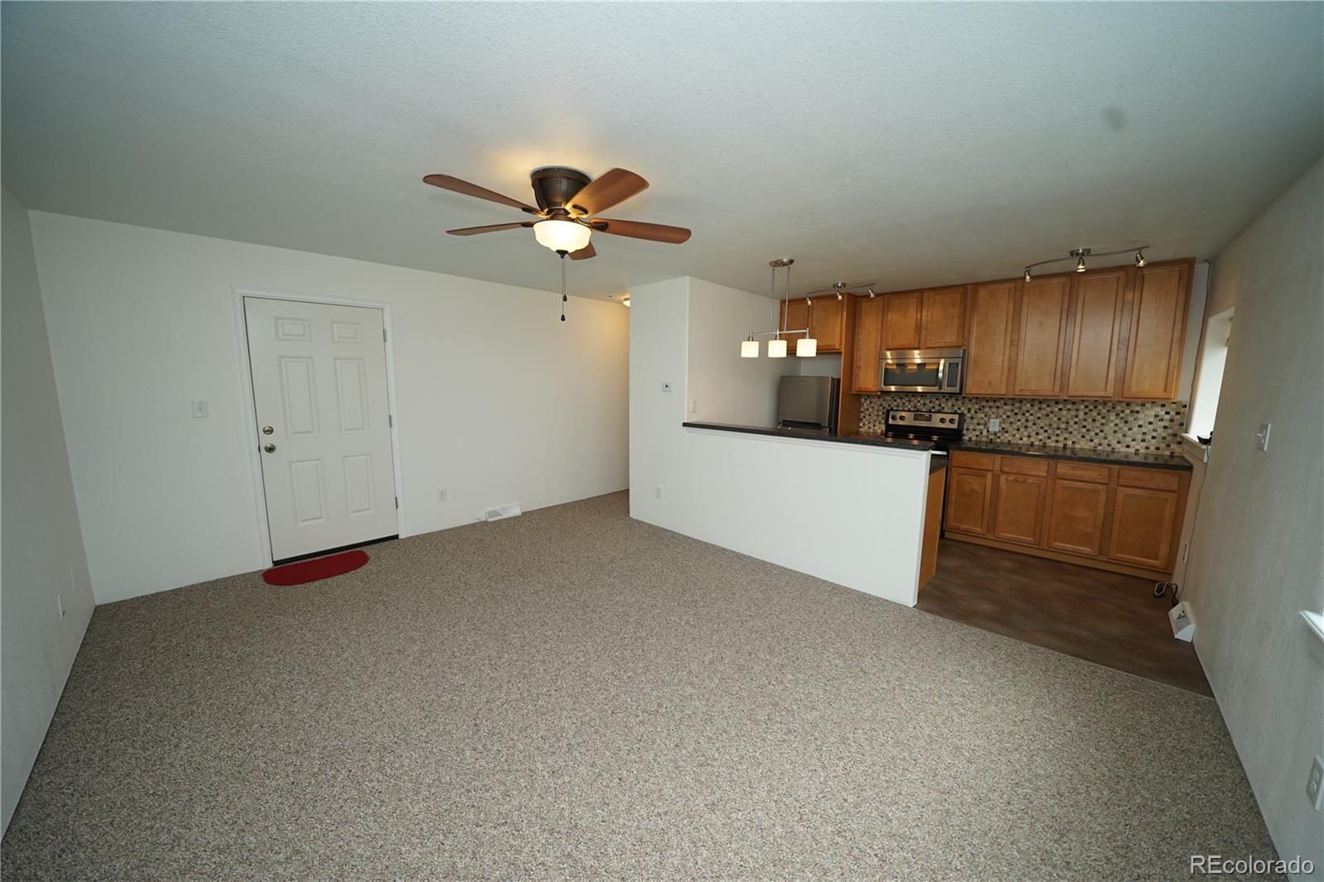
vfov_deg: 90.0
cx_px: 662
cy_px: 441
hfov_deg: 112.6
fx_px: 441
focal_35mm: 12
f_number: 4
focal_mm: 12
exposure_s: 1/160
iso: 250
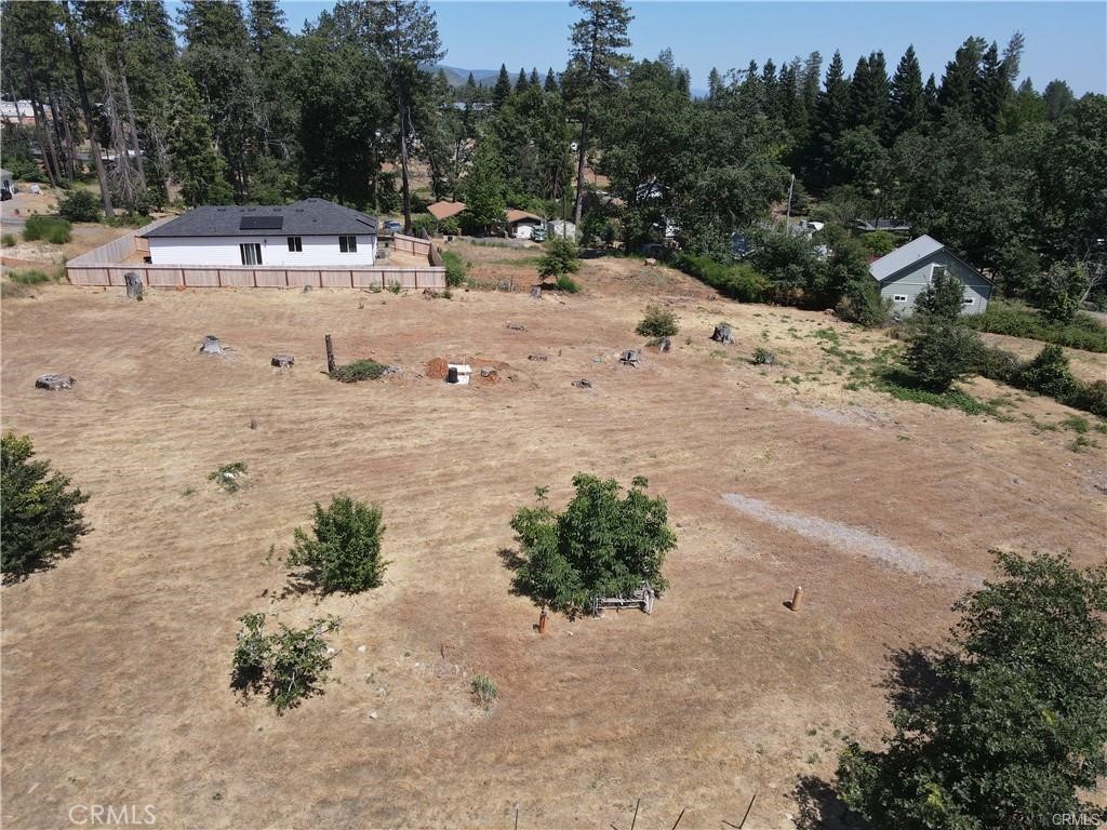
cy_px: 415
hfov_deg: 71.6
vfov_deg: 56.8
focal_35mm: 24
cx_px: 554
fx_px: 768
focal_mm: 4.5
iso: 110
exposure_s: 1/725
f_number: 2.8
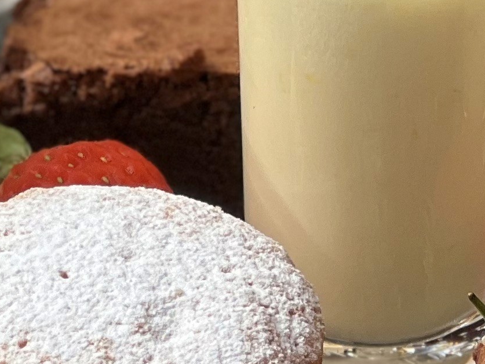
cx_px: 140
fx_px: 5199
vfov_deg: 4.0
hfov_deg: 5.3
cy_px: 65
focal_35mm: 371
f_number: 2.8
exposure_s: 1/435
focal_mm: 9
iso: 32
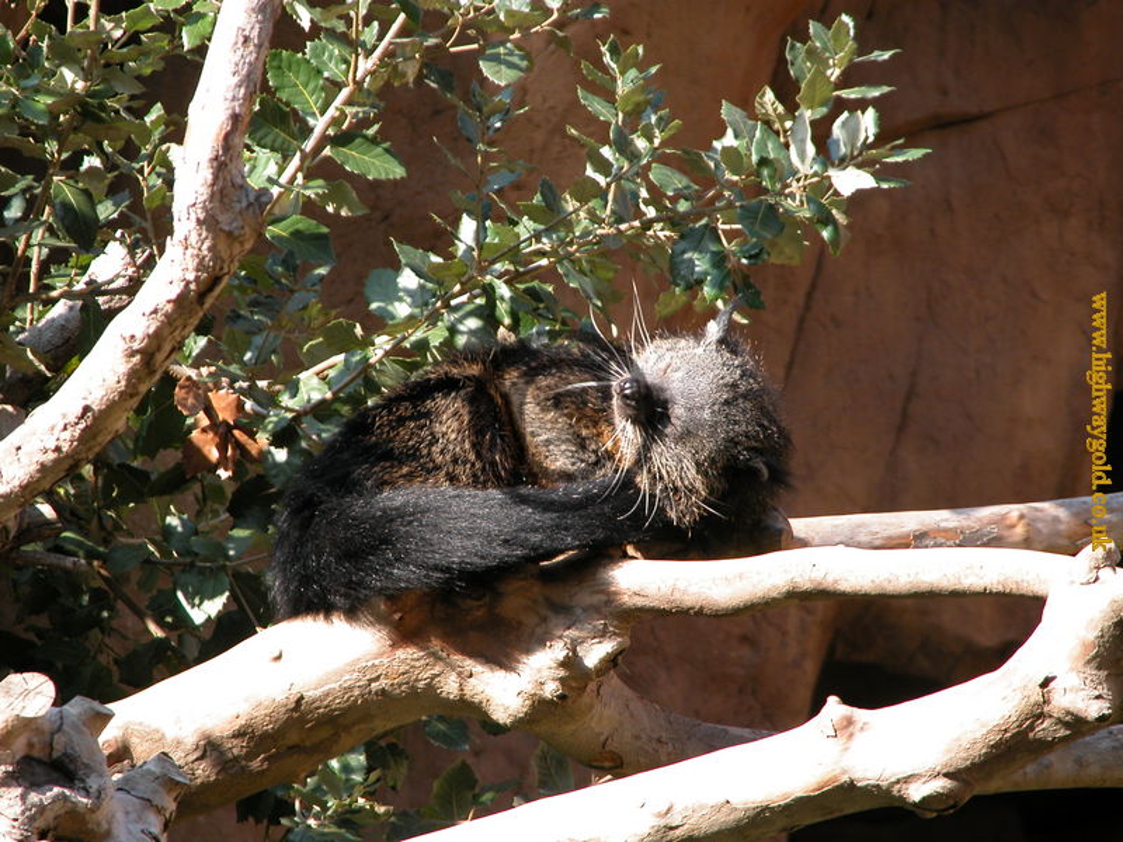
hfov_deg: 7.2
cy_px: 421
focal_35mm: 276
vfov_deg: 5.4
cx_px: 562
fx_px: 8954
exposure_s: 1/118
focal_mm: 71.2
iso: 100
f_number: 4.2
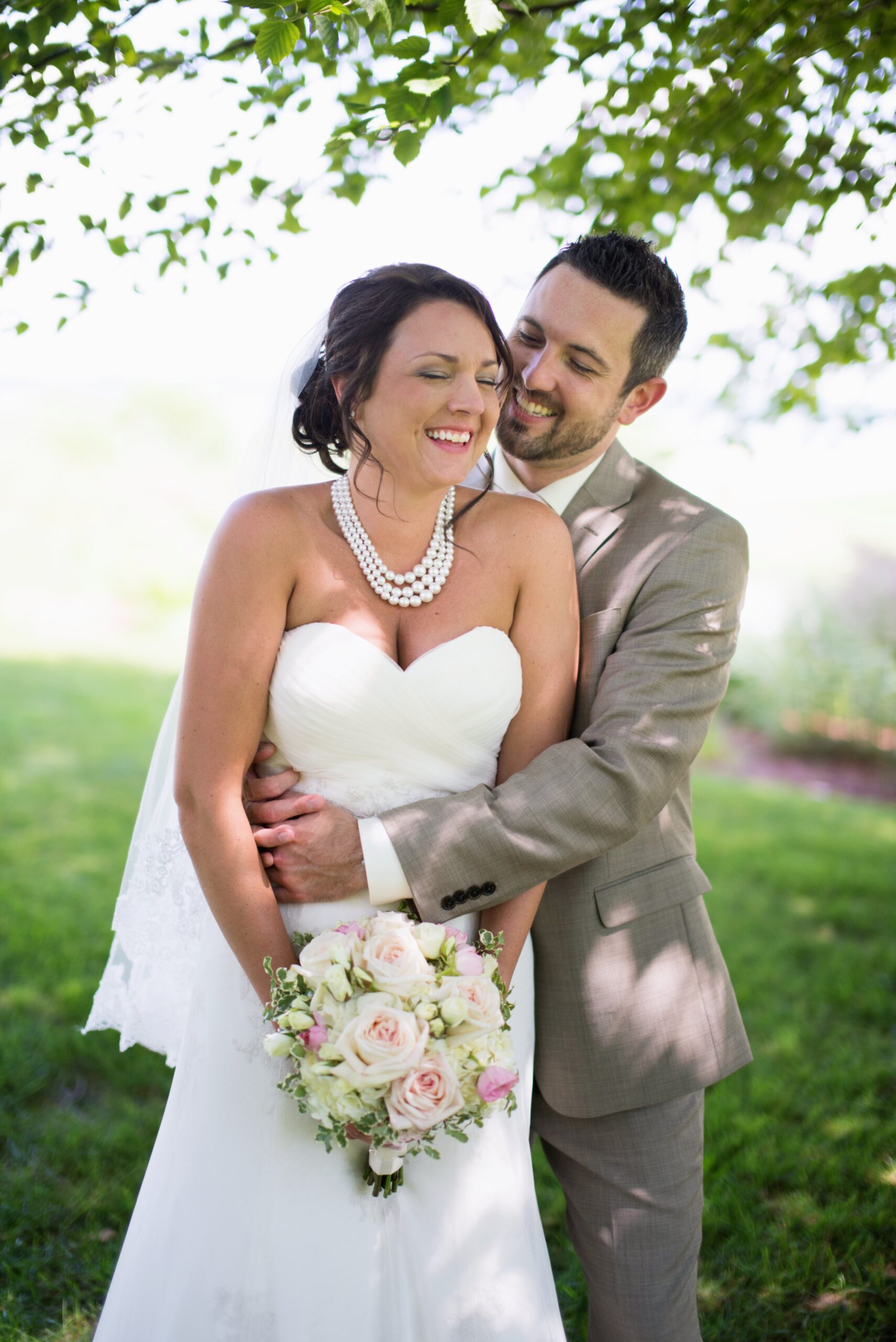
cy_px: 671
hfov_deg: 27.0
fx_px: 1865
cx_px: 448
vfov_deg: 39.6
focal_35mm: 50
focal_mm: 50
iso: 400
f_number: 1.4
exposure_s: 1/2500
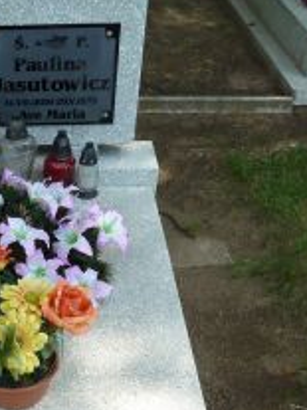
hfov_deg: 23.9
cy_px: 357
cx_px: -14
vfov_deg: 31.9
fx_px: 687
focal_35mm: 58
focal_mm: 4.1
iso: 160
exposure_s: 1/250
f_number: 4
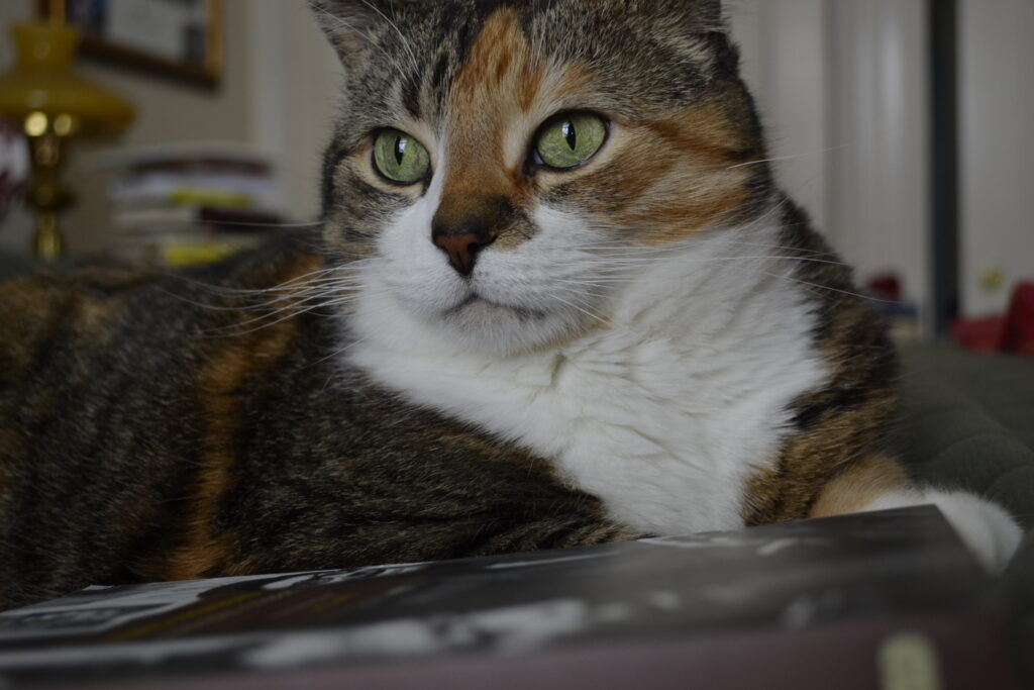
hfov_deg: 41.1
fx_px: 1379
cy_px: 345
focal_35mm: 48
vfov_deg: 28.1
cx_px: 517
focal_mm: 32
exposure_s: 1/15
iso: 400
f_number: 4.8
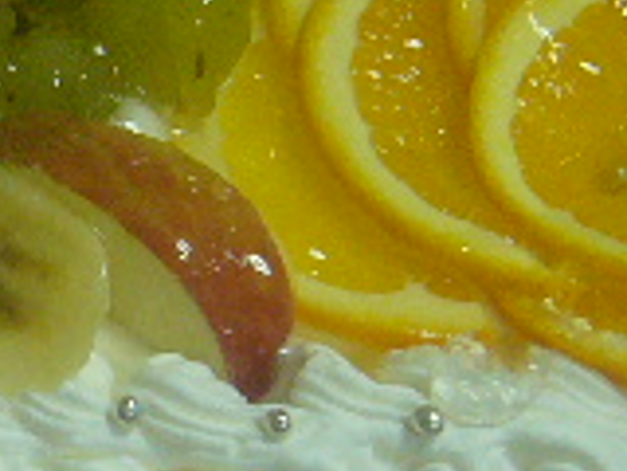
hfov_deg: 13.8
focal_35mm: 140
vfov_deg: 10.6
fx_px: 2536
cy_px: 232
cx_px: -71
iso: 200
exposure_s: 1/13
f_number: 2.8
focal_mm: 5.8
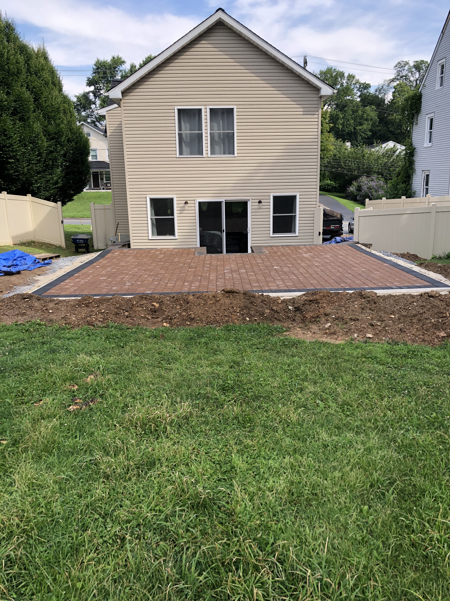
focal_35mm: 28
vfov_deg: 63.4
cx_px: 225
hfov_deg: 49.7
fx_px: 485
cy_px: 300
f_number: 1.8
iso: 20
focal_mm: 3.99
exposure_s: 1/545
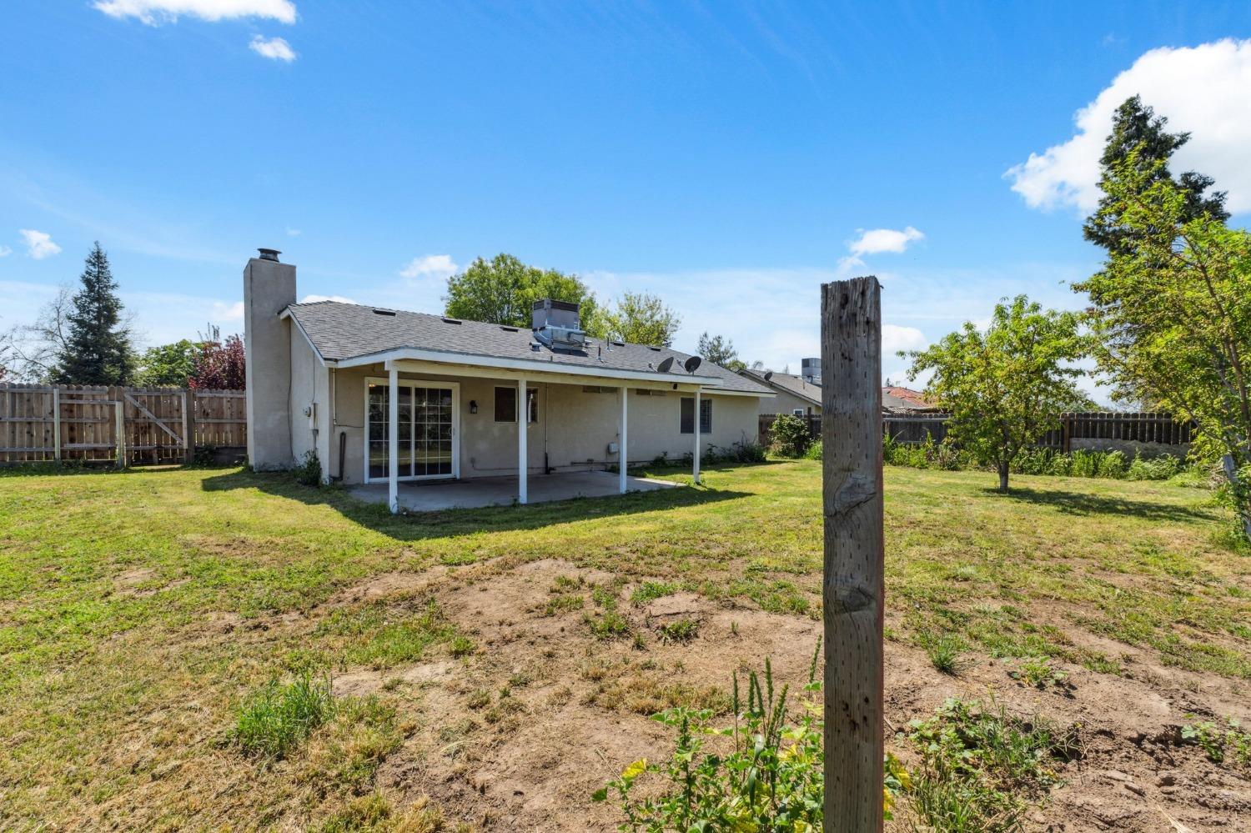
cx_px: 626
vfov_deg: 77.3
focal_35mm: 15
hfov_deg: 100.4
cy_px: 416
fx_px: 521
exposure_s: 1/320
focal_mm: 10
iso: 100
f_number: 8
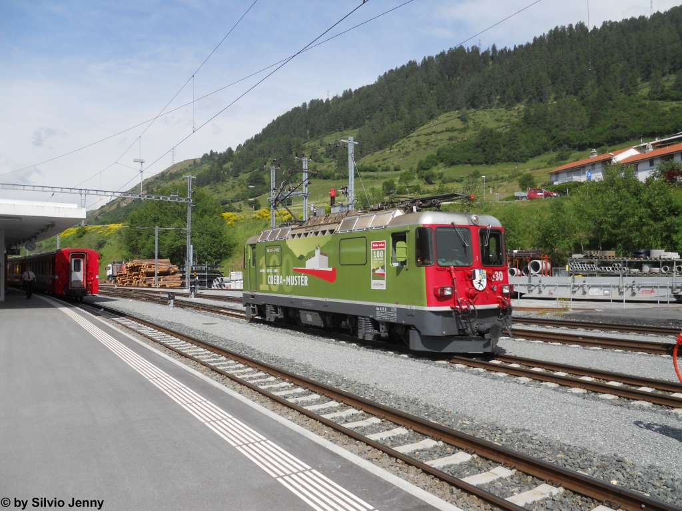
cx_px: 341
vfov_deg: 49.7
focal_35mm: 28
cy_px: 256
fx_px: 552
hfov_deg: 63.4
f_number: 5.4
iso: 80
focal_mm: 5
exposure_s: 1/400
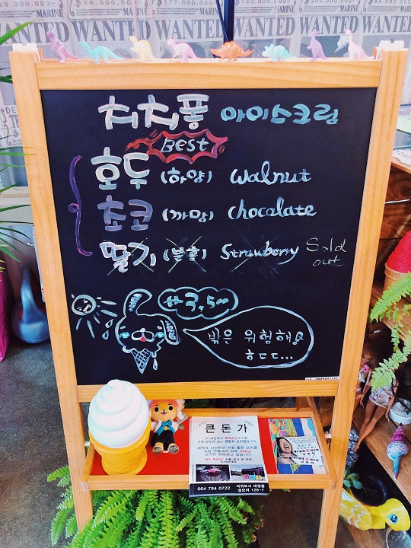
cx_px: 206
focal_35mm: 28
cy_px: 274
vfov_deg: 63.4
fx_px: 443
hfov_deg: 49.7
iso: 80
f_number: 1.8
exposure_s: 1/15
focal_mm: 4
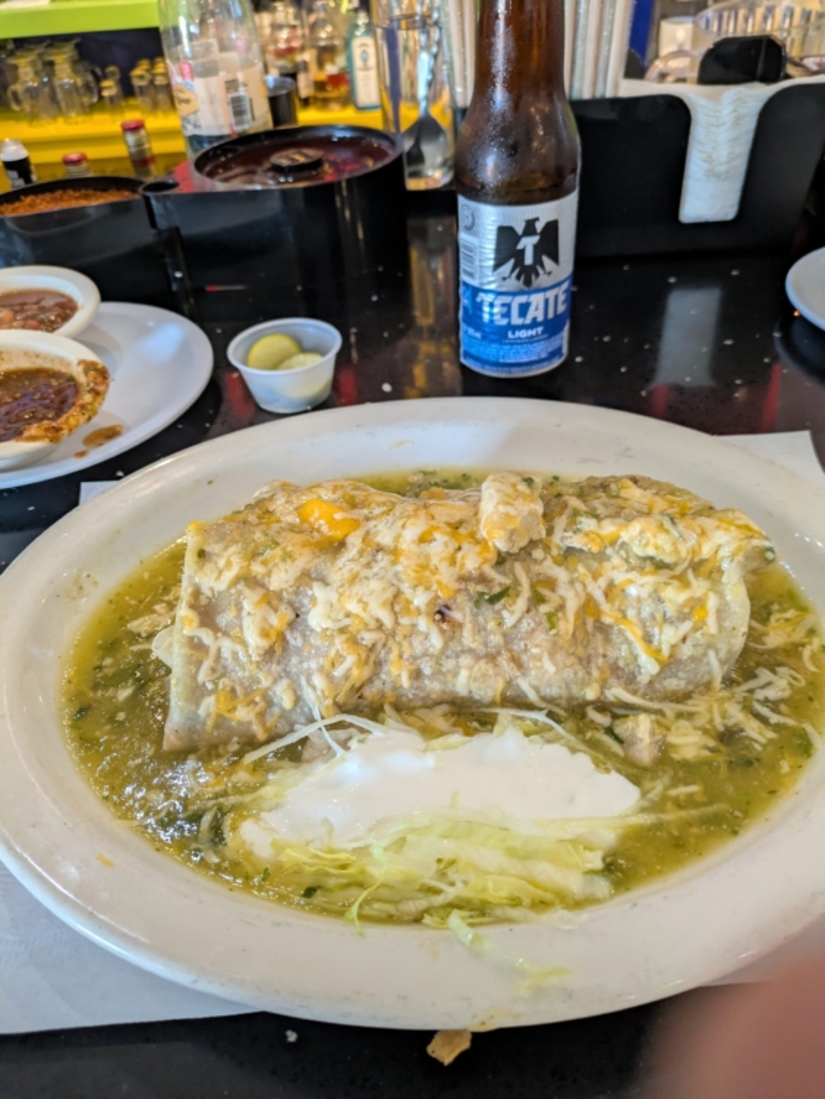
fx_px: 794
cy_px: 550
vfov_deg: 69.4
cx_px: 412
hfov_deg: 54.9
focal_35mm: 25
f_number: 1.89
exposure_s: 1/24
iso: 349
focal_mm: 5.43
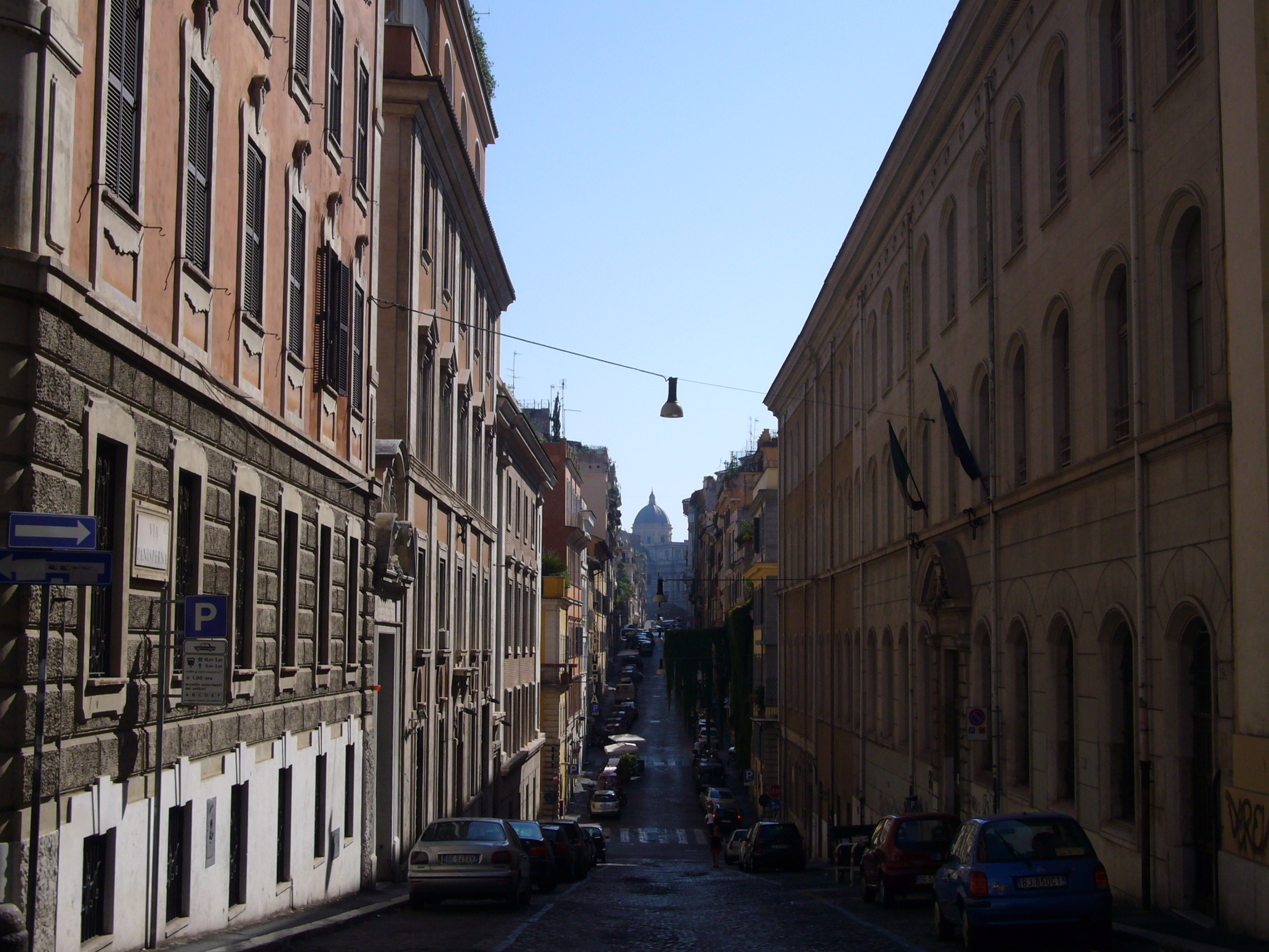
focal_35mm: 54
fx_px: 1980
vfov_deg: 27.0
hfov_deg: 35.5
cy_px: 476
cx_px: 634
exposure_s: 1/320
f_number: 8
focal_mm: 8.8
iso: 80
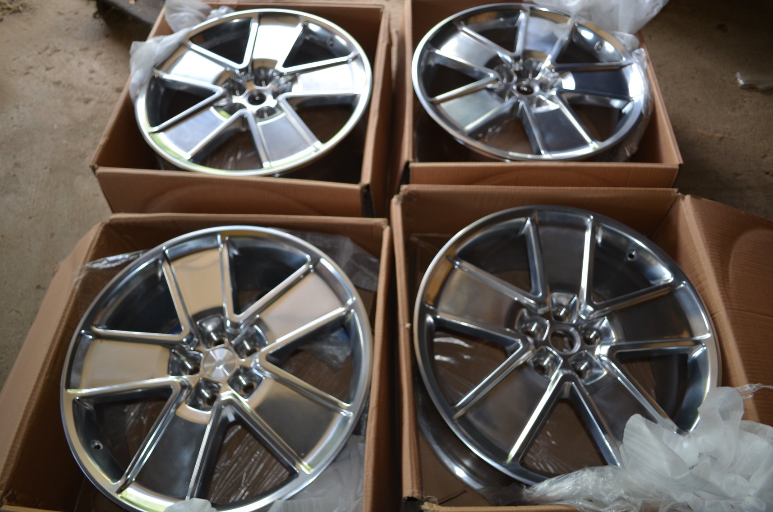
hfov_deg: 67.5
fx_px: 579
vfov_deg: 47.7
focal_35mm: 27
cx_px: 386
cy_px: 256
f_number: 3.5
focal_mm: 18
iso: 200
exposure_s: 1/160
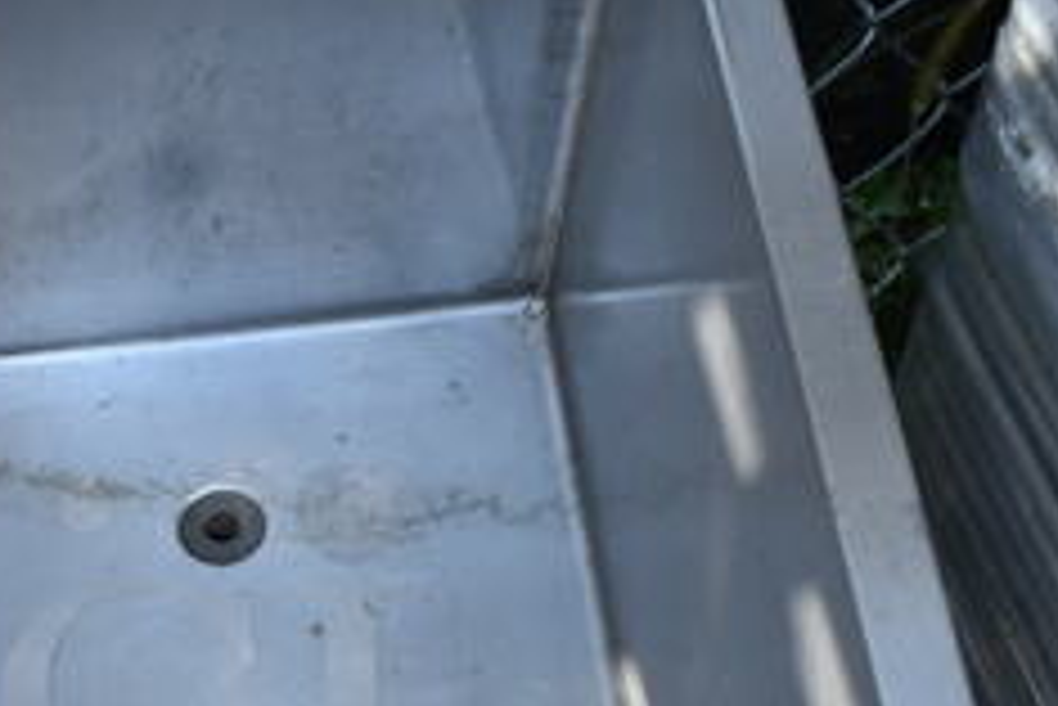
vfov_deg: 19.0
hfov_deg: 27.7
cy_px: 693
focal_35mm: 70
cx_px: 86
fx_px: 2058
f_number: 6.3
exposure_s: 1/160
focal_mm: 18
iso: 100
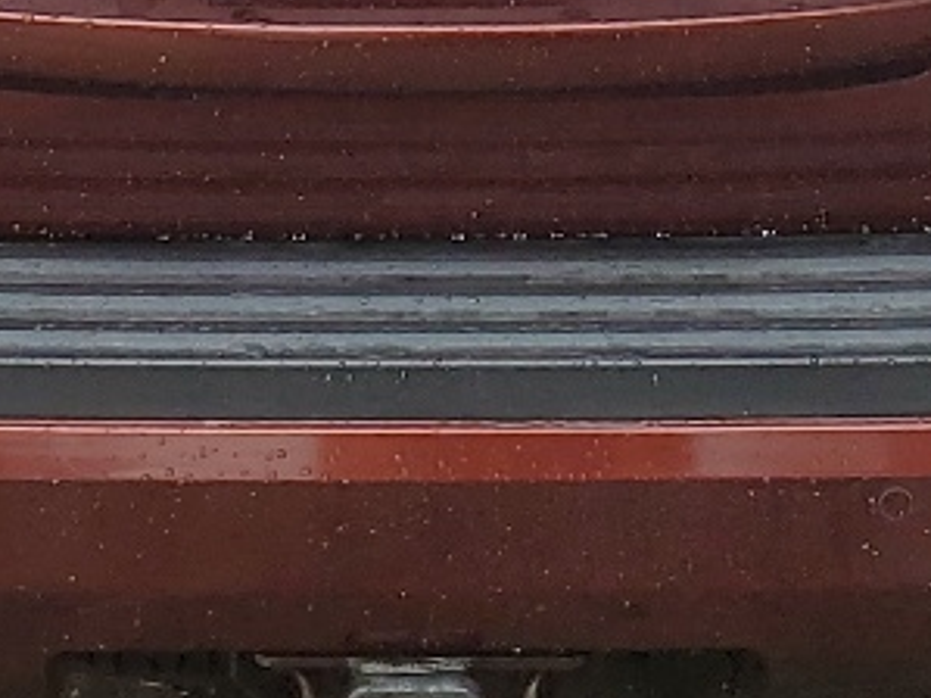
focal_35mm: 139
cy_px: -636
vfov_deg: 10.0
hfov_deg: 14.2
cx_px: 529
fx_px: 3737
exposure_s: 1/909
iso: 50
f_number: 1.5
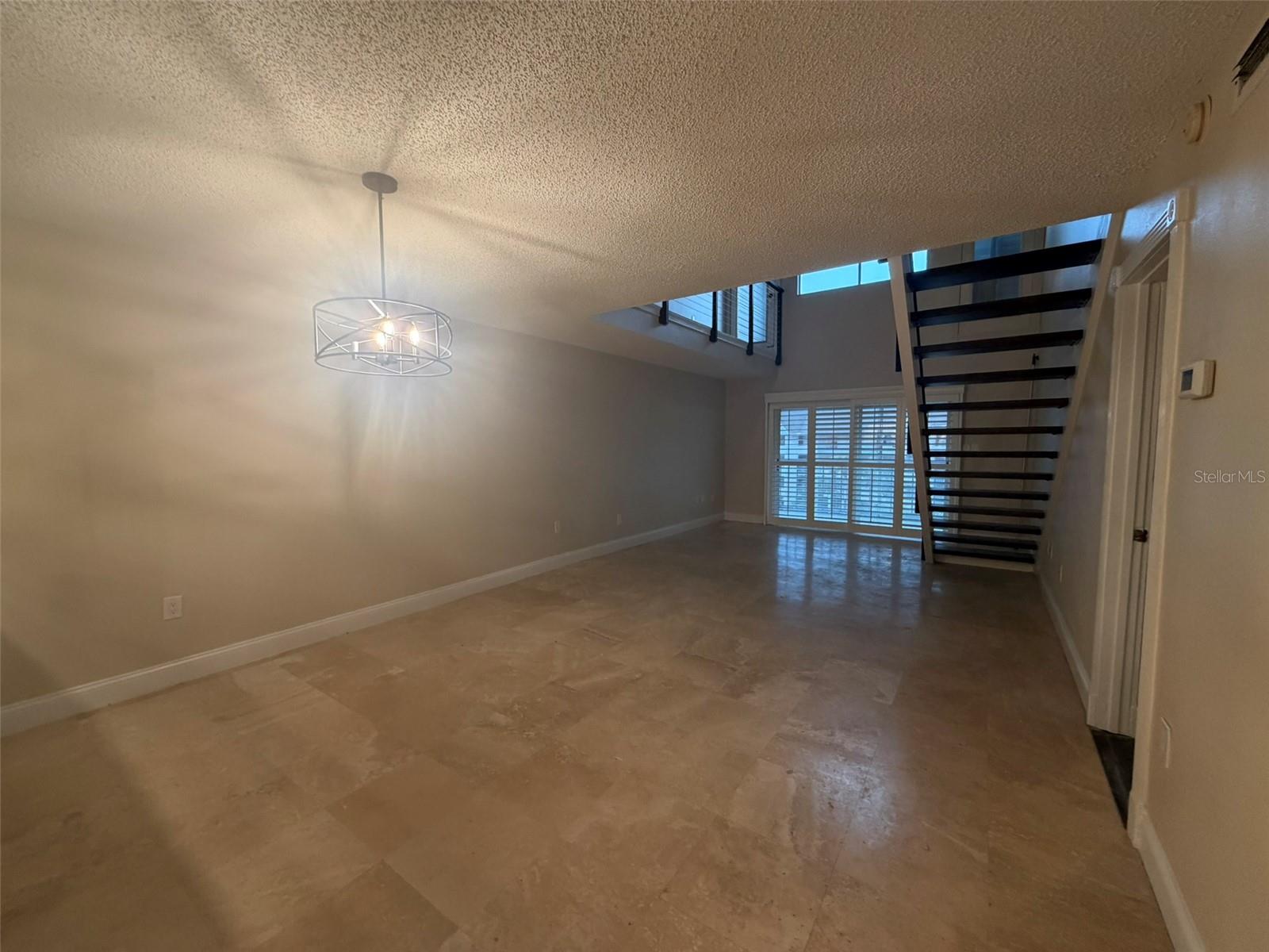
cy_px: 476
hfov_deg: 102.1
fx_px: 513
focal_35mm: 14
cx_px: 634
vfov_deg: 85.7
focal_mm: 2.22
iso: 320
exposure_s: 1/60
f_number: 2.2
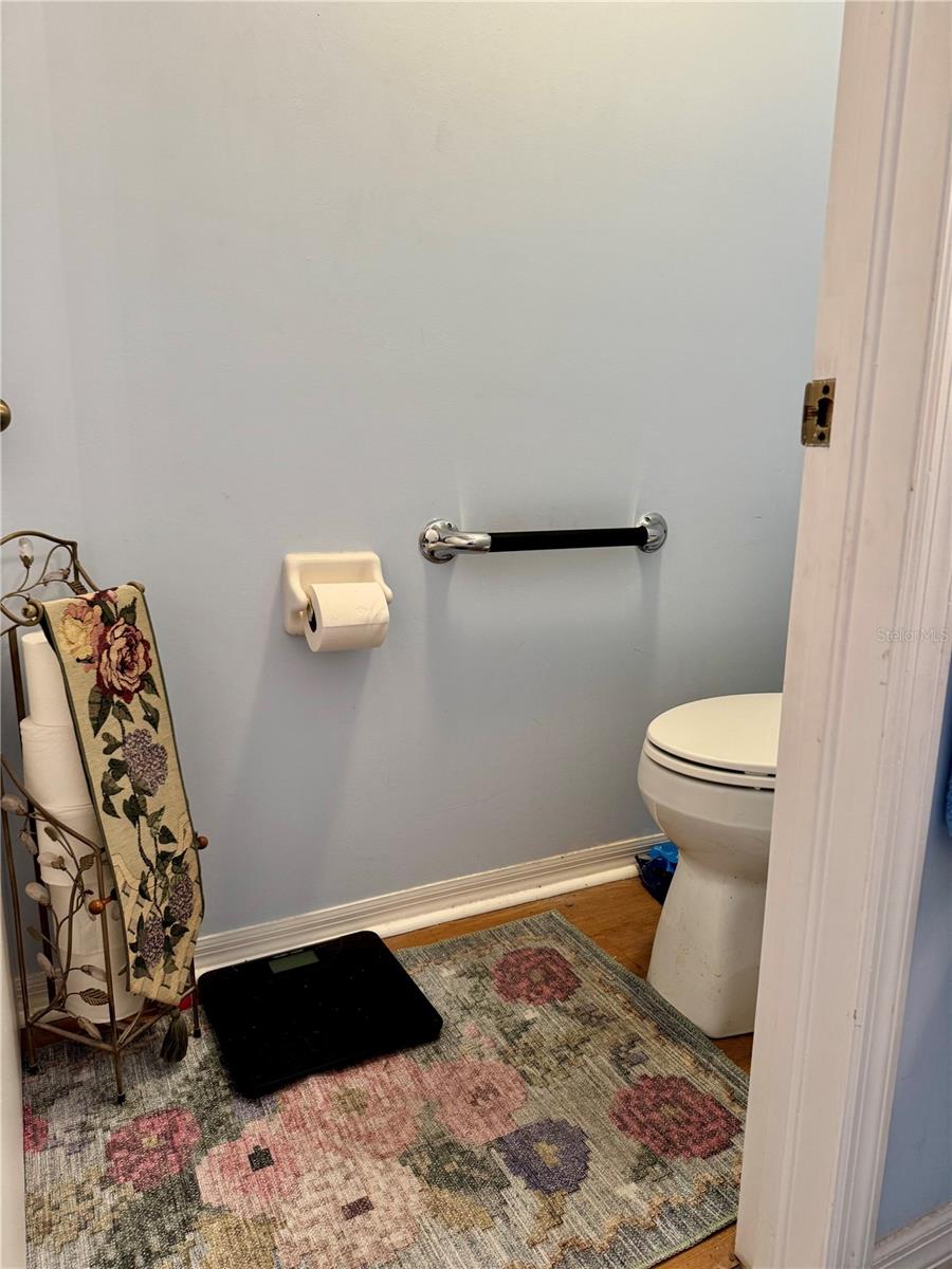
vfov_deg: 71.6
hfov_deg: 56.8
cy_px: 634
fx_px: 880
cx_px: 476
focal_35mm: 24
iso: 160
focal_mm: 6.76
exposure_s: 1/60
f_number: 1.78
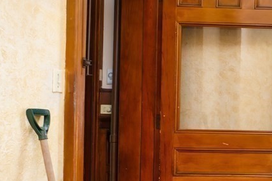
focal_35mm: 67
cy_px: 109
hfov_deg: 23.7
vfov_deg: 20.3
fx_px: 506
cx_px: 412
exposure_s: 1/5
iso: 100
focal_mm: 14
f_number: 2.8
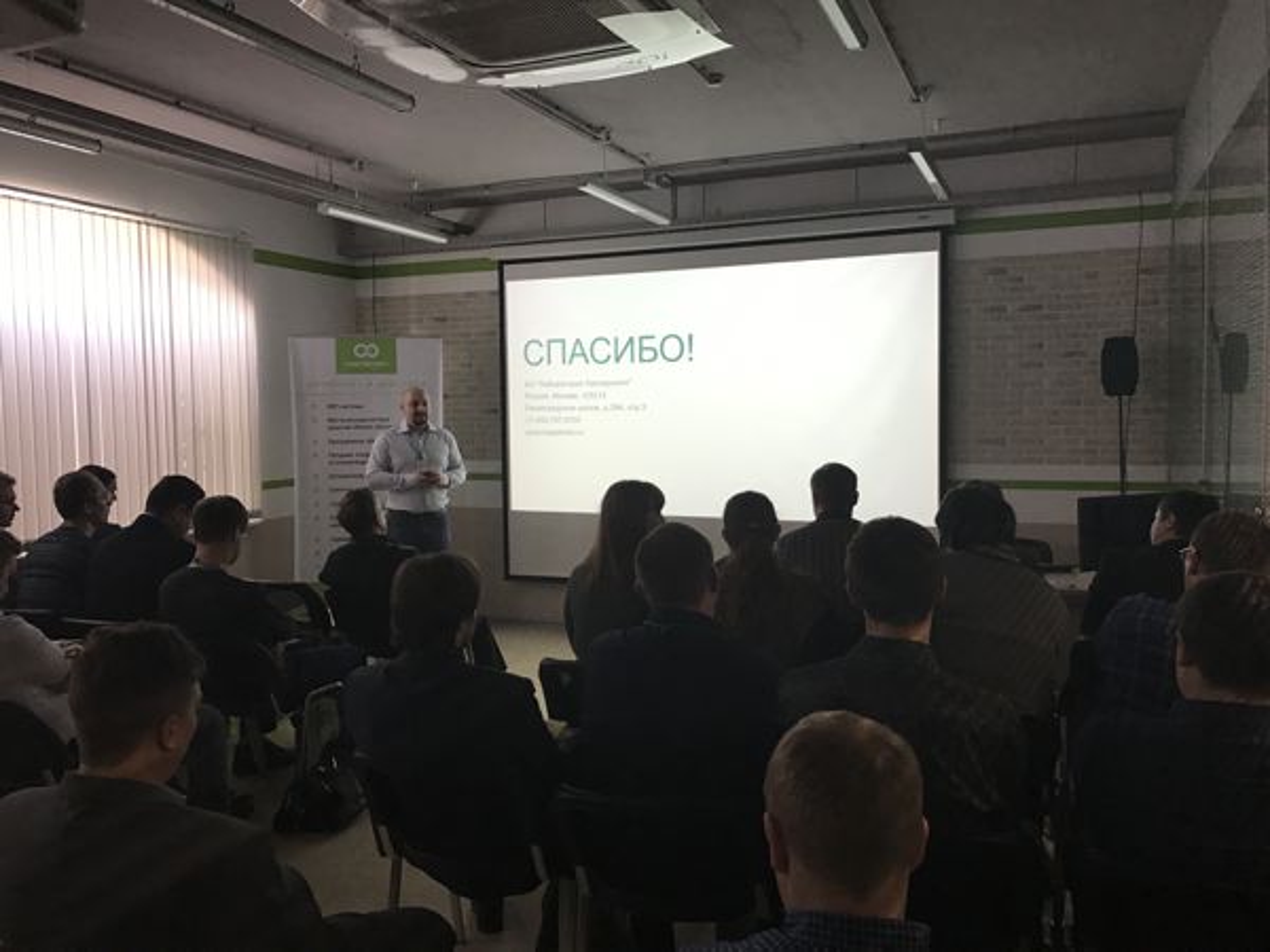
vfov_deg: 49.7
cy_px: 476
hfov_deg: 63.4
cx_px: 635
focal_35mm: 28
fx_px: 1027
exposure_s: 1/24
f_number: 1.8
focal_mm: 3.99
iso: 32
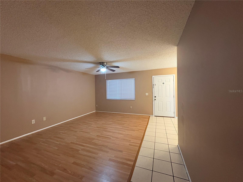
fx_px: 98
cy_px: 91
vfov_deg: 85.7
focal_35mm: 14
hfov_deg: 102.1
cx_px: 122
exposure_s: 1/60
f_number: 2.2
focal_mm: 2.22
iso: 400
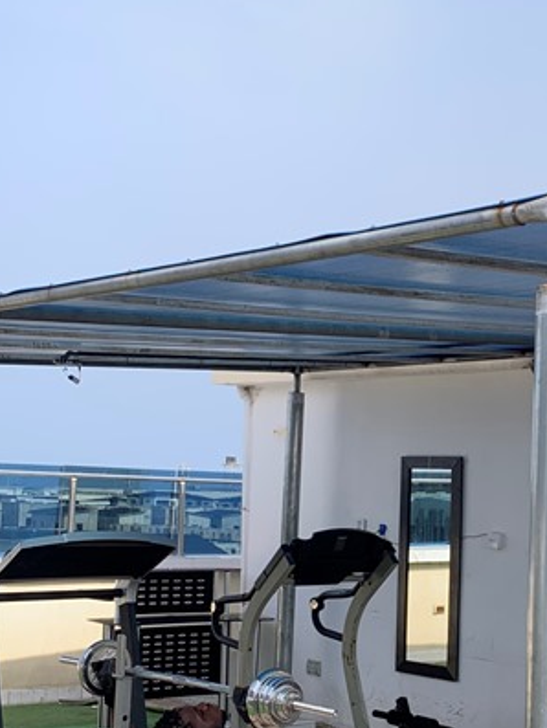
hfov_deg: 22.1
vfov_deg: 29.2
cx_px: 395
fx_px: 1390
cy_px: 462
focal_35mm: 66
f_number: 1.8
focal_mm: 4.25
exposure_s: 1/701
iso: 25
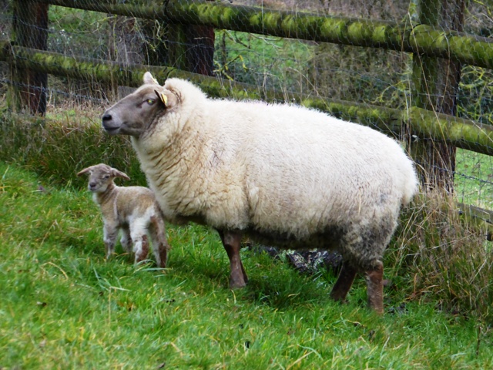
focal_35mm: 313
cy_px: 185
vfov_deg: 4.7
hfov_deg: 6.3
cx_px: 246
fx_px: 4458
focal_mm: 50.5
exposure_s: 1/80
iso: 500
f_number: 5.7
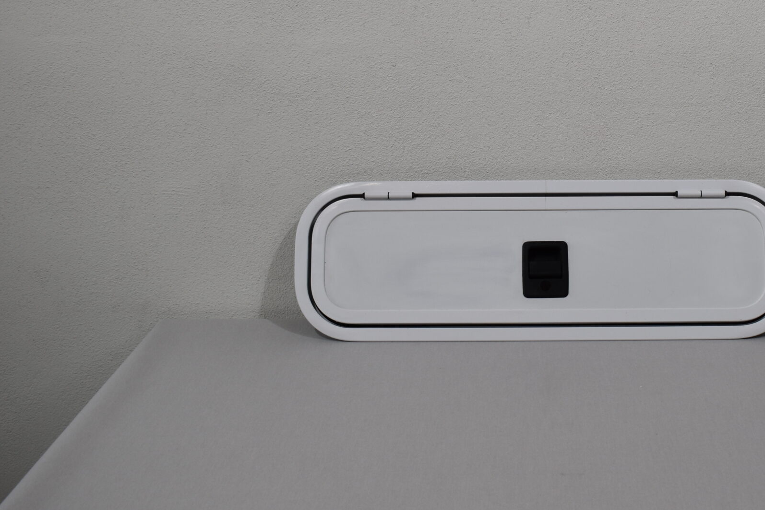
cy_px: 173
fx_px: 1126
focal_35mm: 53
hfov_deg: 36.8
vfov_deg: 25.4
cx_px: 552
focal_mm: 22
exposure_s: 1/125
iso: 220
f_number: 5.6
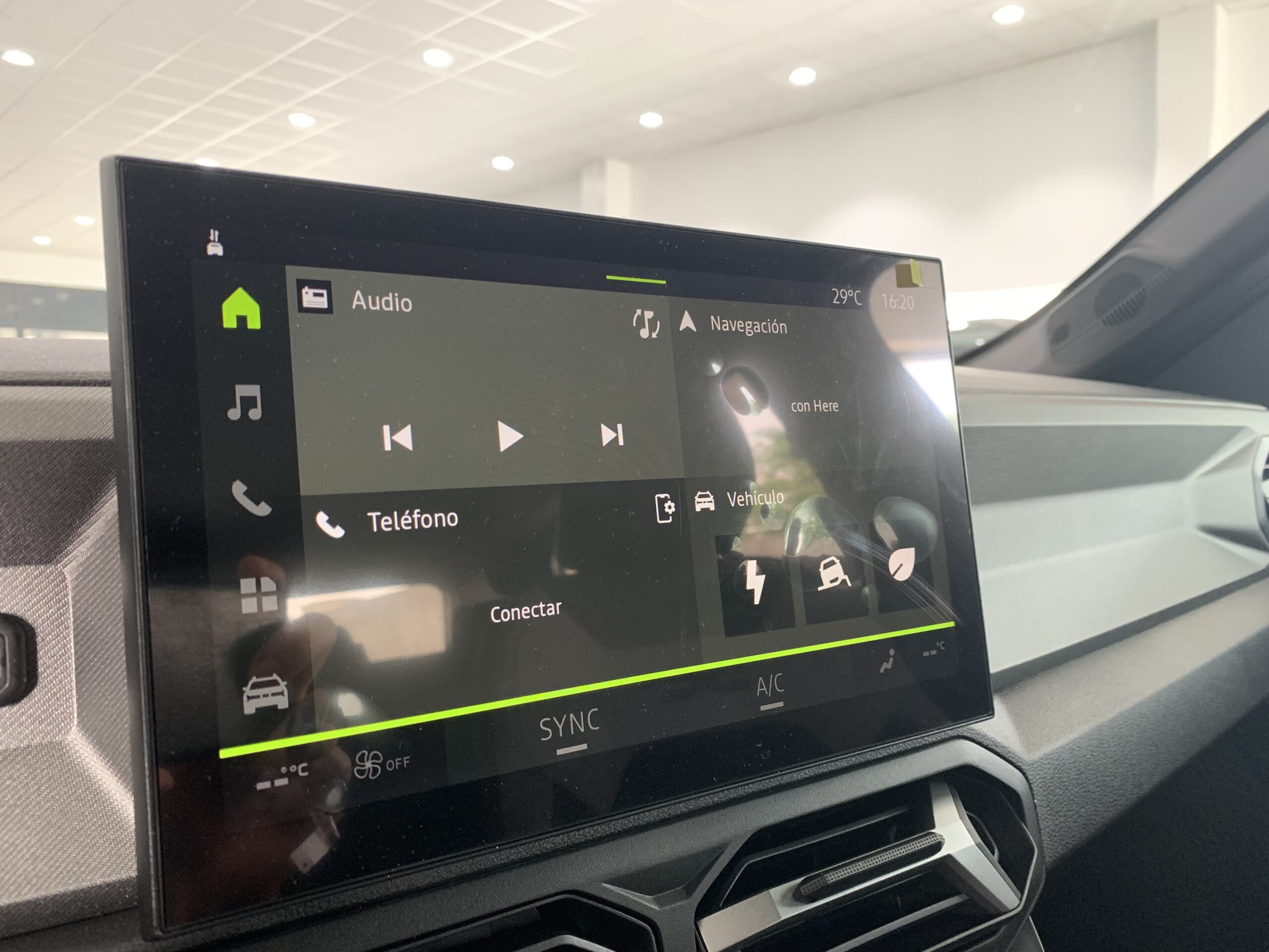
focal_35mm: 26
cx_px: 634
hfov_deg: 67.3
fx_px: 953
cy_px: 476
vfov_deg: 53.1
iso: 320
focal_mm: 4.25
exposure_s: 1/60
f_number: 1.8
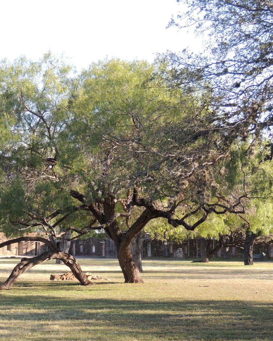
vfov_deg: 19.6
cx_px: 45
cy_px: 170
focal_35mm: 98
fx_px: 990
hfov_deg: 15.6
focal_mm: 13.3
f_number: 3.9
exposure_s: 1/160
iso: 100
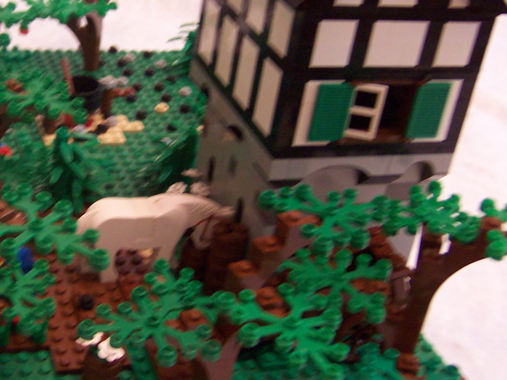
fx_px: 923
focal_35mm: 63
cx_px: 93
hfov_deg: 29.9
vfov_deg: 23.2
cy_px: 148
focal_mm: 5.5
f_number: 2.8
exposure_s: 1/8
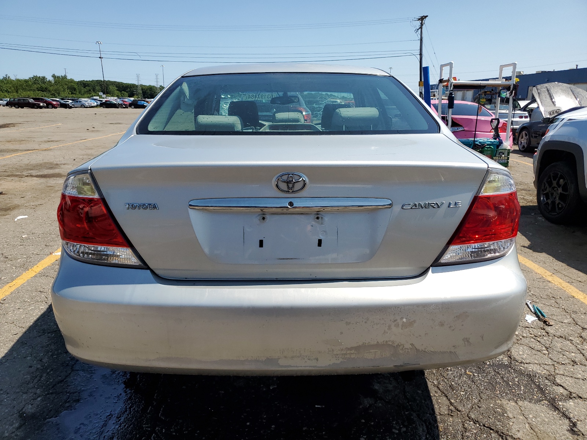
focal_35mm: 26
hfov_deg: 67.3
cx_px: 294
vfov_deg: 53.1
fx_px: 441
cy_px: 220
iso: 50
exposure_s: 1/3333
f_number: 1.5
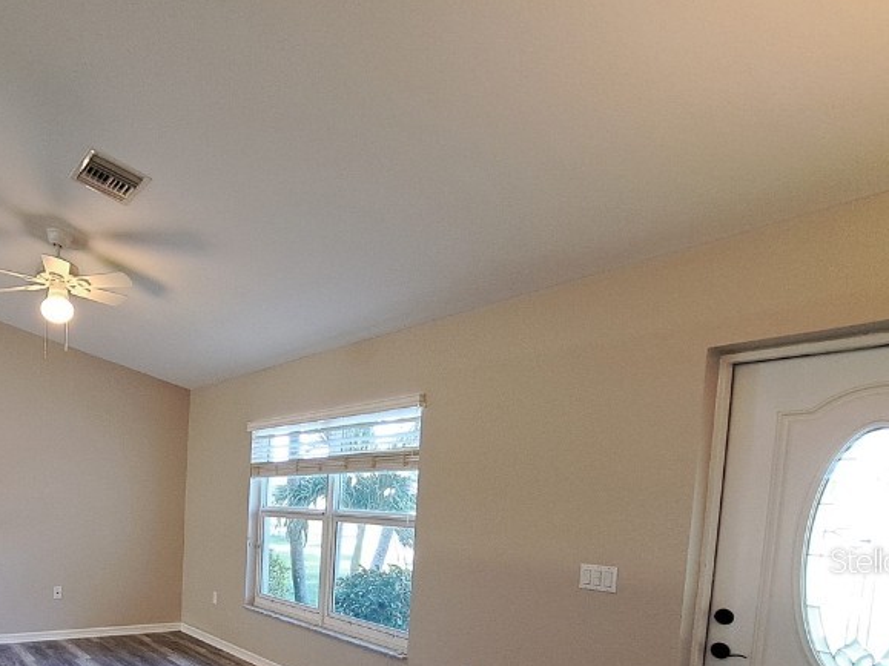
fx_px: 591
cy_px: 560
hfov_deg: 67.6
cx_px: 189
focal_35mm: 23
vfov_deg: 53.7
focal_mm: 1.74
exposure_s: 1/40
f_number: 2.2
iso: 100
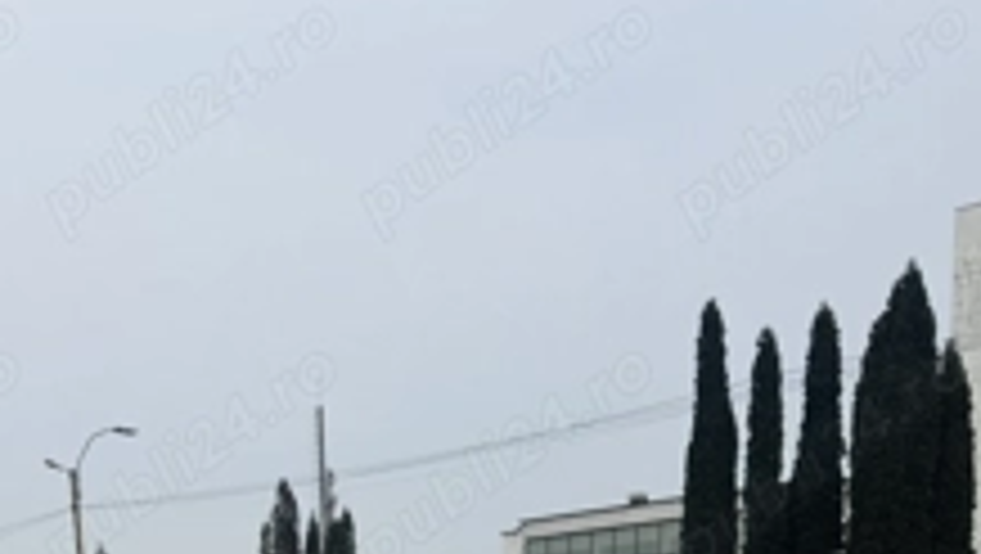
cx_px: 346
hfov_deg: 42.4
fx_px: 1250
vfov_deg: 20.5
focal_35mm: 48
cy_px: 878
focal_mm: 6.76
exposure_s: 1/160
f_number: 1.78
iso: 64
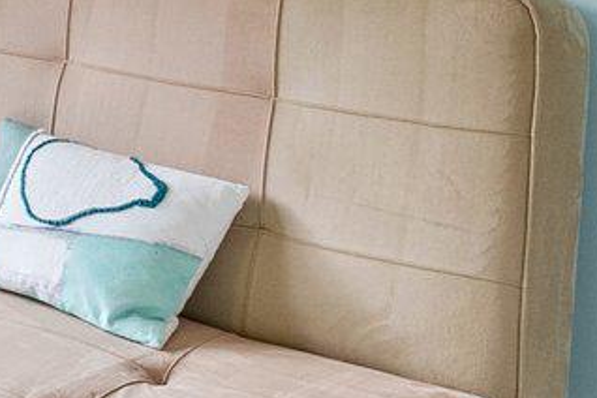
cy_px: -283
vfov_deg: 12.3
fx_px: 1708
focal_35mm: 103
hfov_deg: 16.2
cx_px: -533
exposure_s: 1/10
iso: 250
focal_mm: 16
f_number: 8
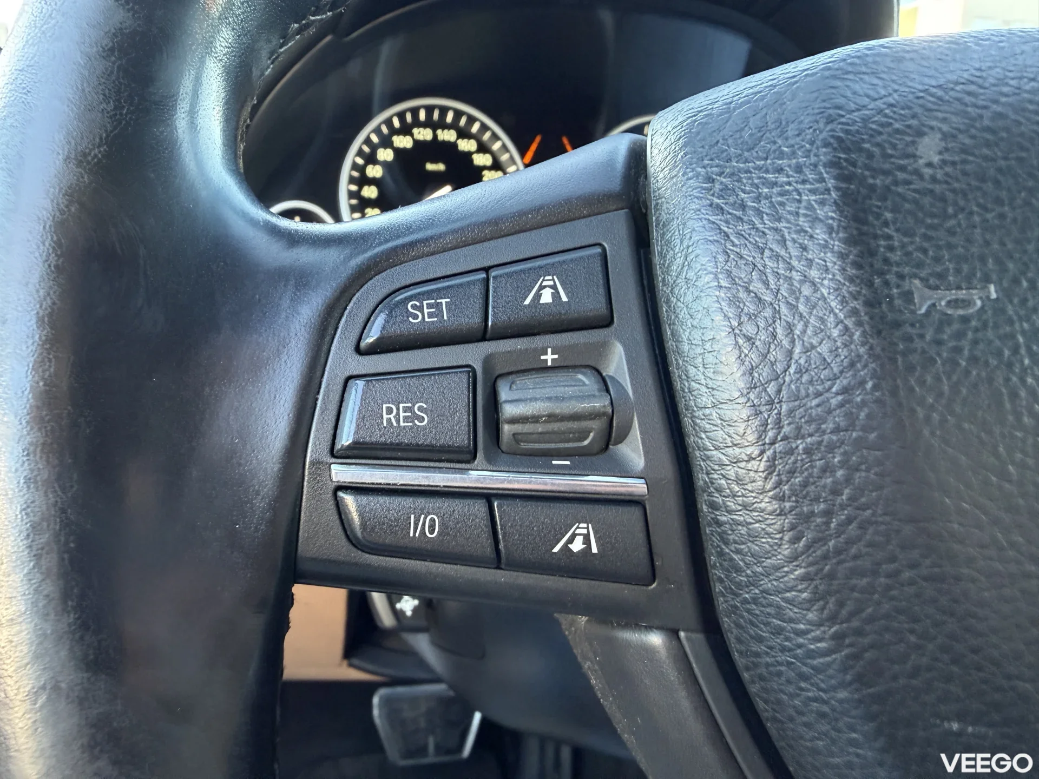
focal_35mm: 24
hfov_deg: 71.6
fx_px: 720
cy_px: 390
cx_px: 520
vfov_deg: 56.8
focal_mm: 2.22
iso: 320
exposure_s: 1/83
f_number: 2.2
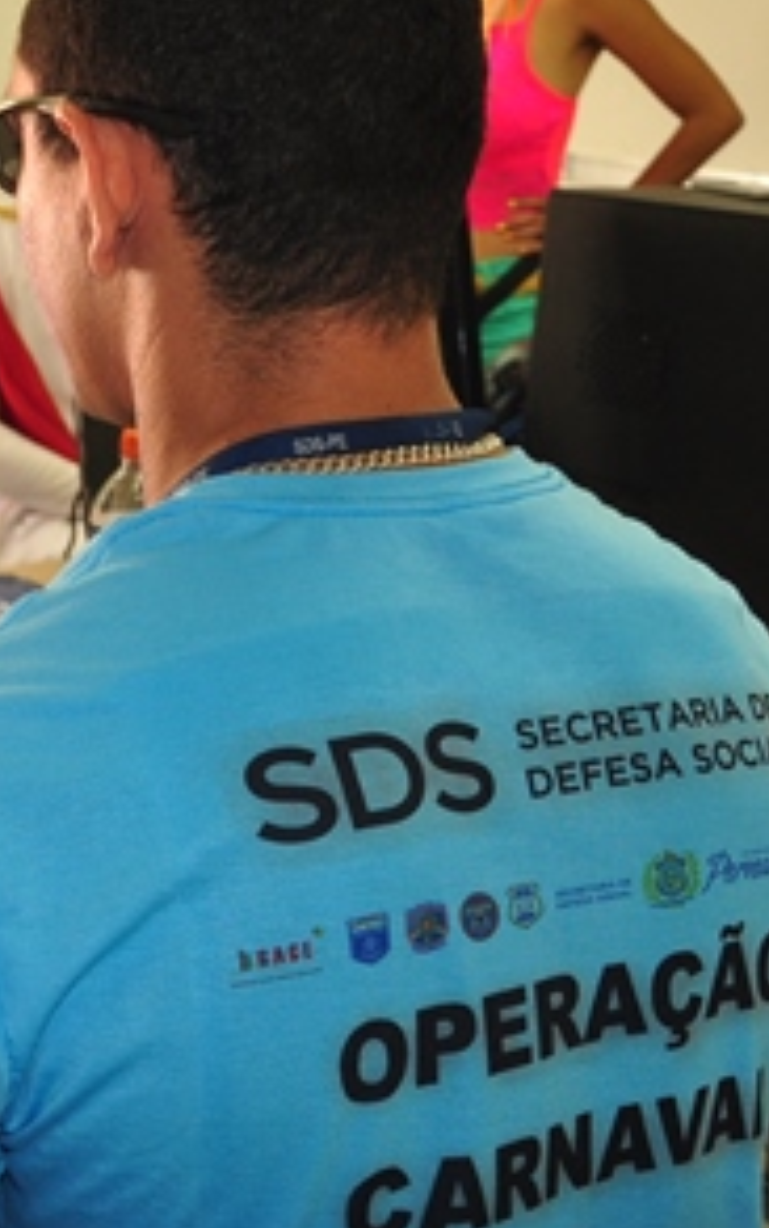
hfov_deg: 11.0
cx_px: -189
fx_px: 3919
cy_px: 460
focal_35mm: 117
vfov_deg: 17.8
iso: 400
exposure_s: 1/60
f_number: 4.5
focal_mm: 35
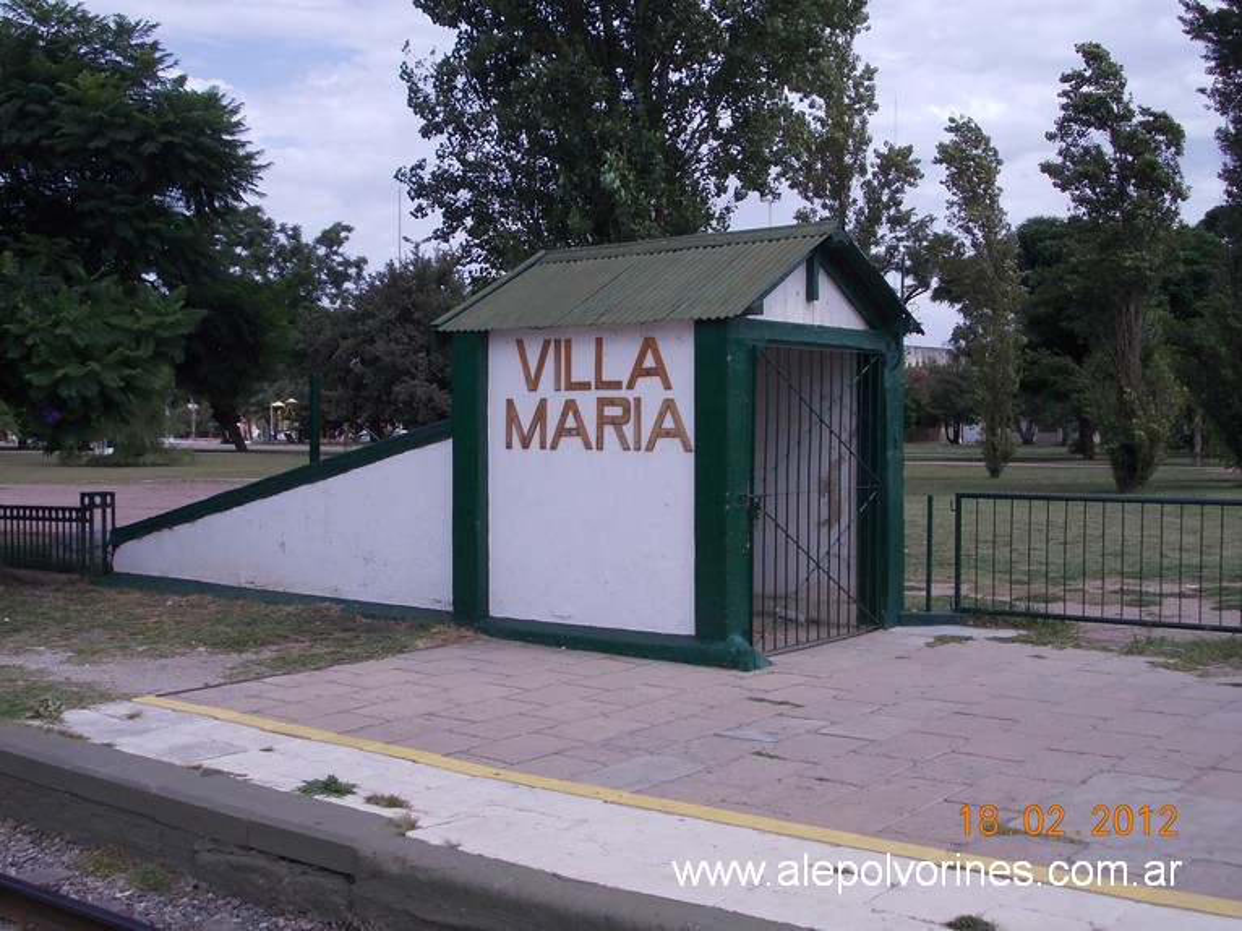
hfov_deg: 43.9
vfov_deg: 33.6
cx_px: 621
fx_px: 1542
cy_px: 466
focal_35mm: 43
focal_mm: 6.1
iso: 80
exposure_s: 1/250
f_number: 6.5
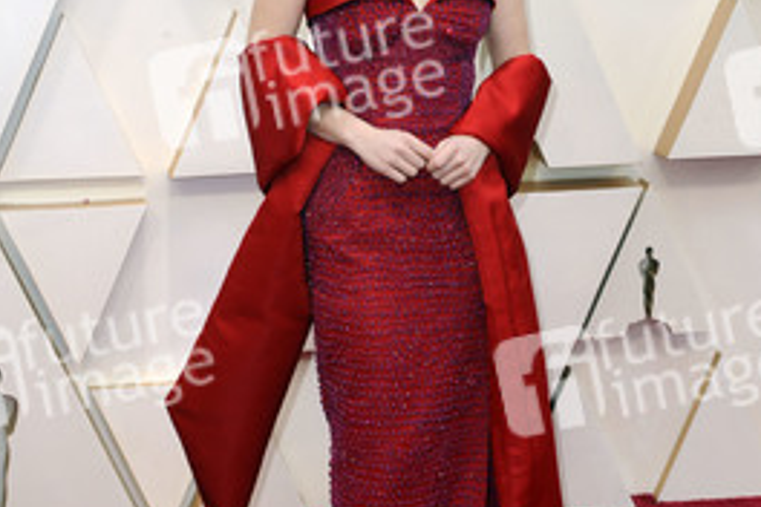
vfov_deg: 13.3
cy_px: 225
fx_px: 2177
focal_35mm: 103
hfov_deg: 19.8
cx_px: 382
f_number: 7.1
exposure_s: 1/200
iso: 800
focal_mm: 68
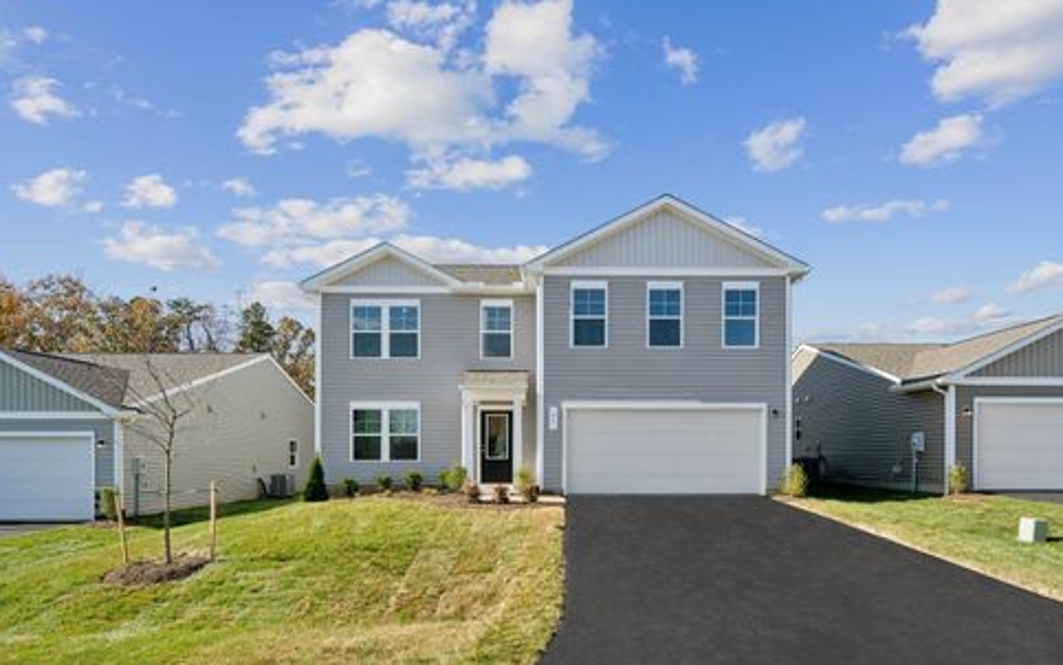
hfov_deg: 88.0
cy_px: 331
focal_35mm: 19
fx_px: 550
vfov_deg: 62.2
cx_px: 548
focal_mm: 18
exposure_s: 1/250
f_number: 8
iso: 100
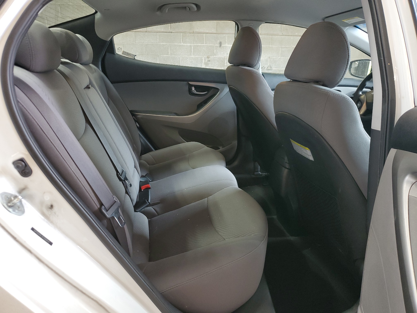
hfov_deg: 67.3
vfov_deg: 53.1
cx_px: 208
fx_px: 313
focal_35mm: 26
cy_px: 156
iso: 84
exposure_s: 1/60.2
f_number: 1.5
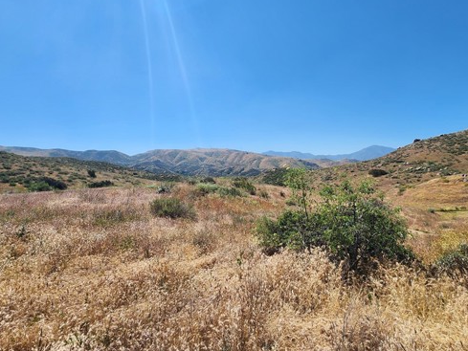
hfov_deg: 91.0
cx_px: 244
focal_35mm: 17
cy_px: 157
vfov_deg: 74.5
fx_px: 230
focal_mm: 2.2
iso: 50
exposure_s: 1/2730
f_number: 2.2
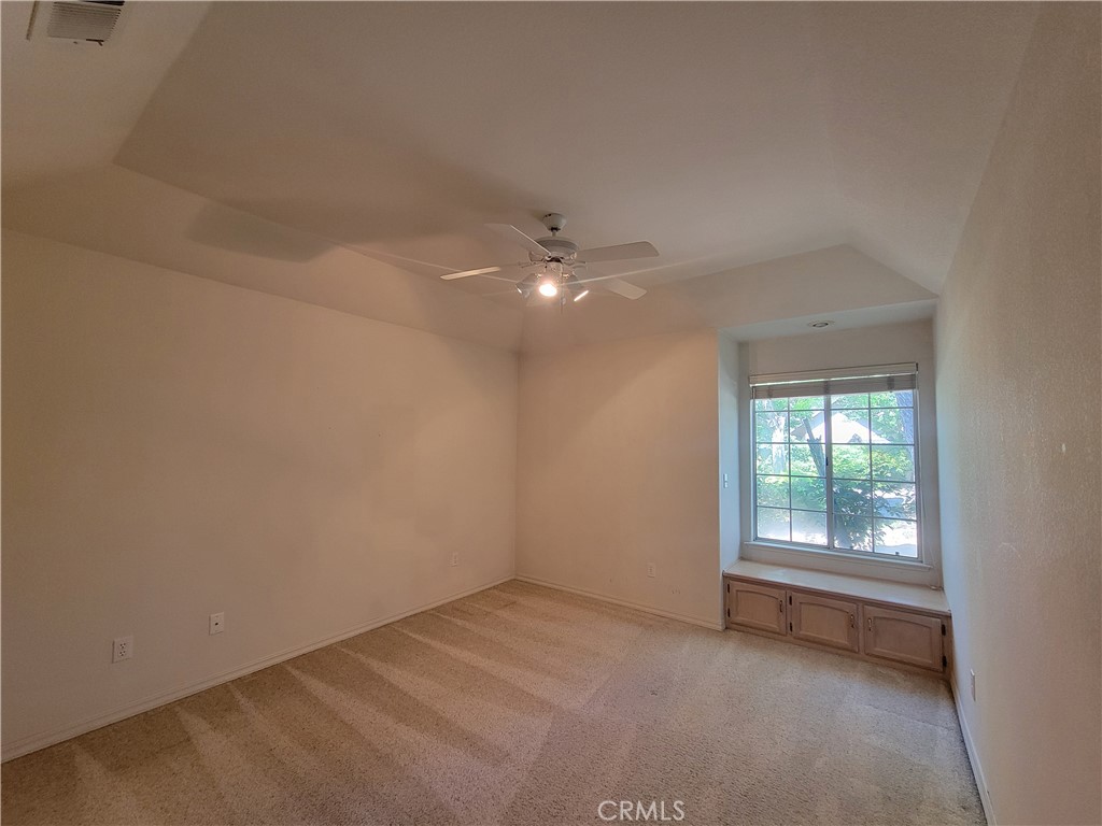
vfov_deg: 89.9
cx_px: 551
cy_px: 413
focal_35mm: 13
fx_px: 414
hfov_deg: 106.2
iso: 320
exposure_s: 1/60
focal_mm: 2.2
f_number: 2.2
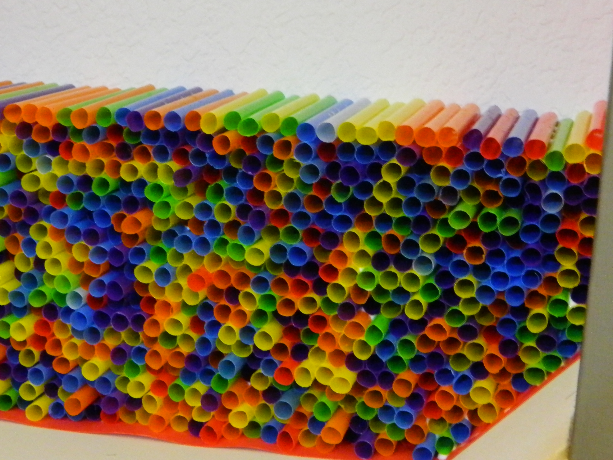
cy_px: 220
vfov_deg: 17.6
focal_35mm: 84
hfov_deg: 23.2
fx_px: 1488
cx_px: 203
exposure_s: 1/6
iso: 800
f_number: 3.8
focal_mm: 10.2
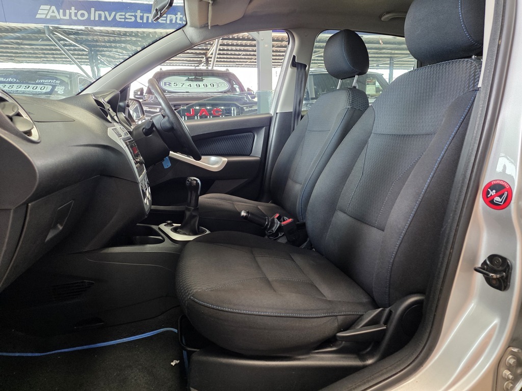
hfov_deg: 73.9
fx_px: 347
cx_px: 261
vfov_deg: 58.9
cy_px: 196
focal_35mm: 23
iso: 250
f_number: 1.7
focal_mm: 6.25
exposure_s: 1/100
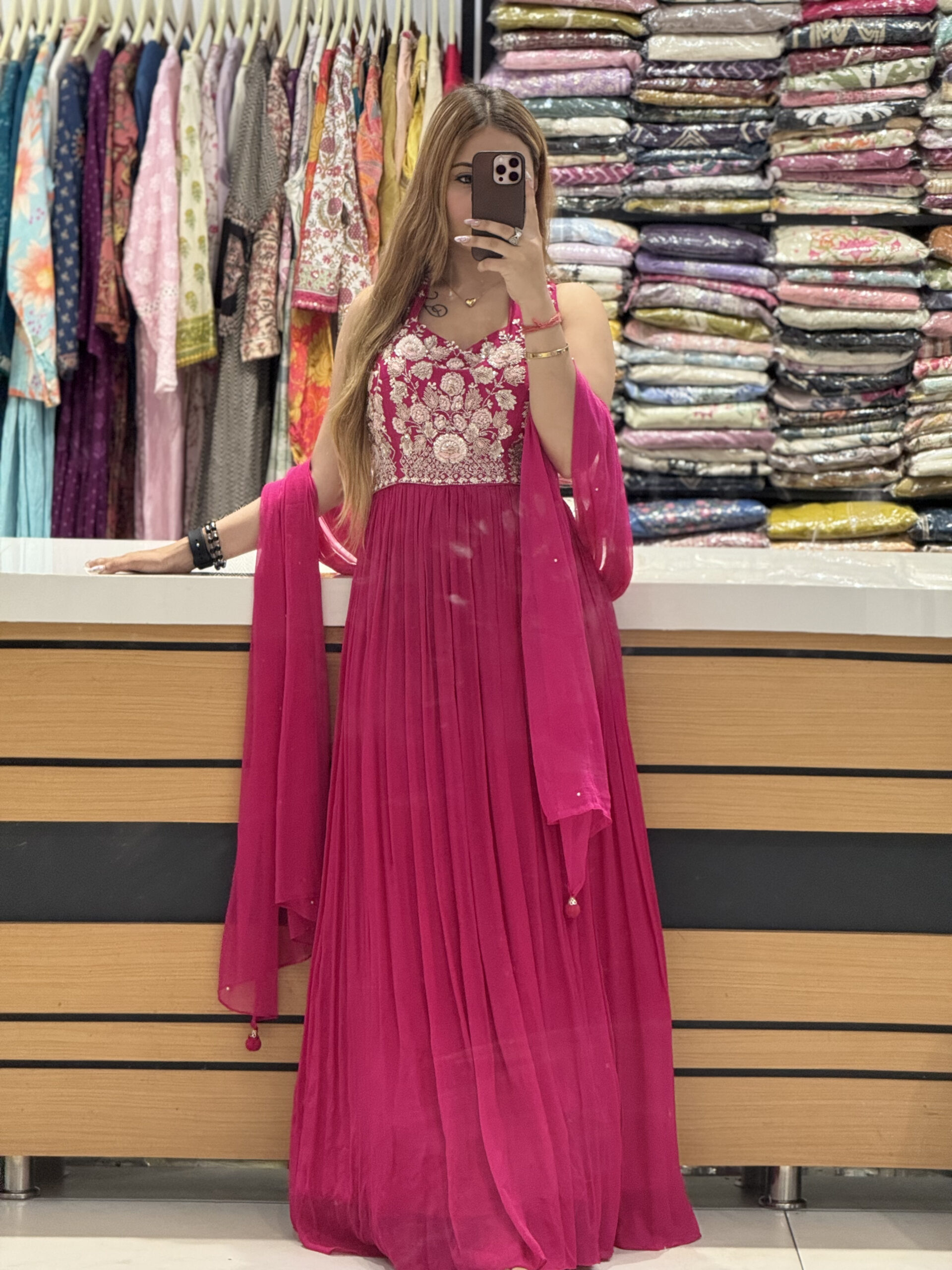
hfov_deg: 12.3
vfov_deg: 16.4
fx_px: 4400
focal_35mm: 120
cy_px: 635
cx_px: 476
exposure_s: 1/100
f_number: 2.8
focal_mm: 15.66
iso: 320
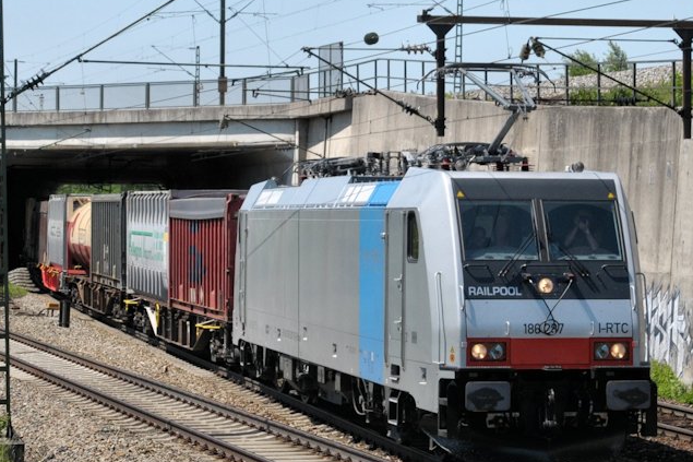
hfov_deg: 22.1
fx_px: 1770
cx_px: 370
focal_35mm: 92
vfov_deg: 14.8
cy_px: 182
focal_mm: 38
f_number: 9
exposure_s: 1/800
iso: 320
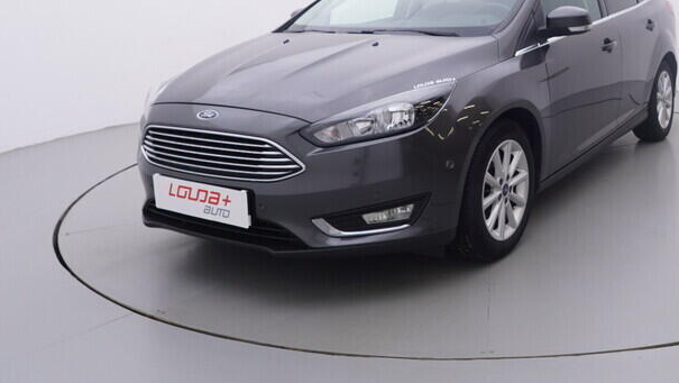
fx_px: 718
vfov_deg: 29.1
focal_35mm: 40
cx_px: 492
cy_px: 71
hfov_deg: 49.0
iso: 200
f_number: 5
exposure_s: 1/80
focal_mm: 15
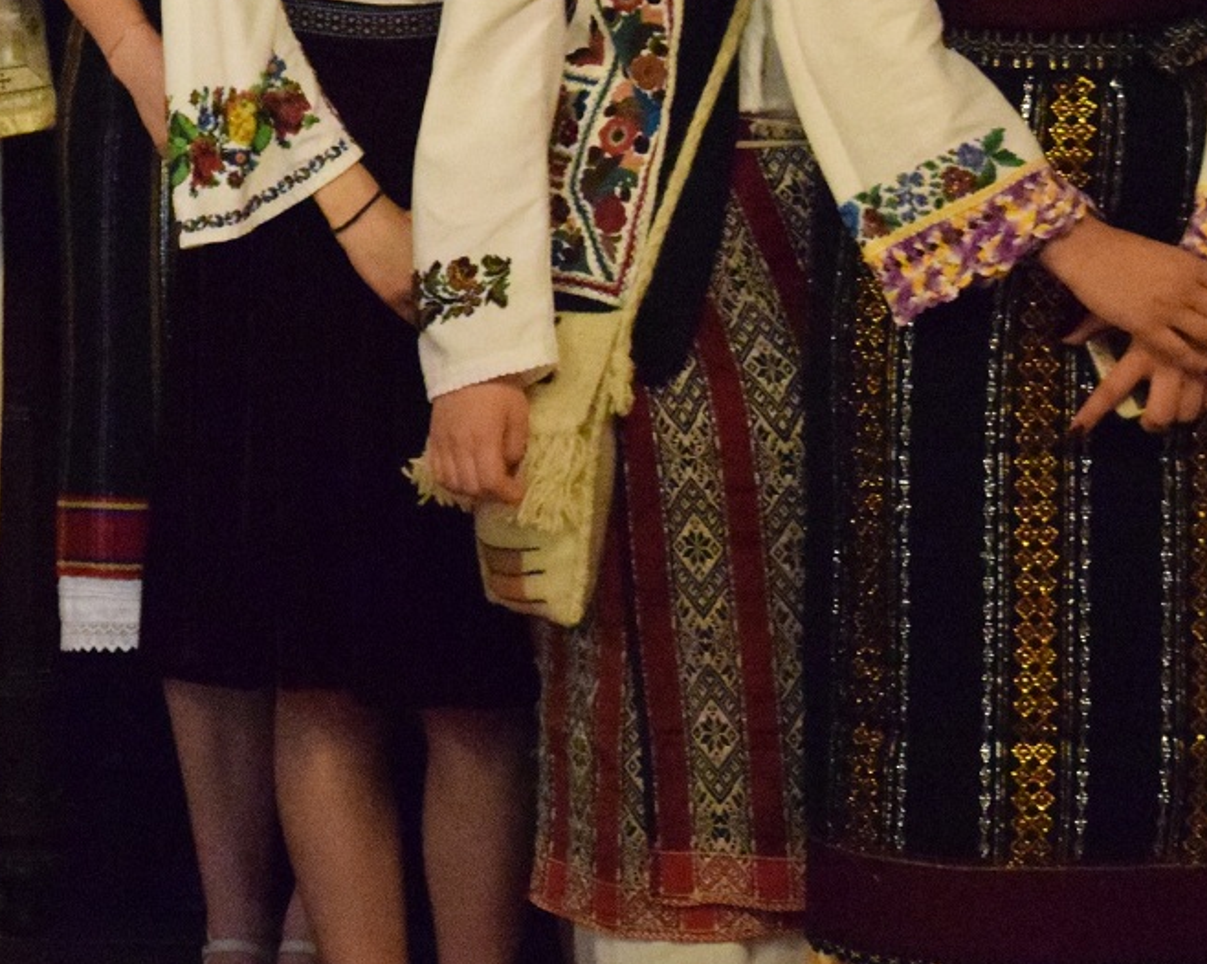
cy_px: 50
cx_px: -160
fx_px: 7642
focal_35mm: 214
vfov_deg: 7.2
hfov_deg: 8.9
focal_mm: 50
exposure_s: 1/50
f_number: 5
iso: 10000
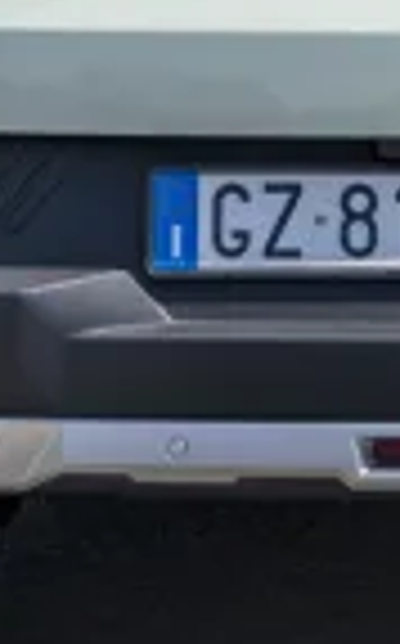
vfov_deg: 7.7
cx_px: 369
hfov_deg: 4.8
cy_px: -173
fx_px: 4741
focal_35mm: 271
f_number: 5
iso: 64
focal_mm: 50
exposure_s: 1/1000
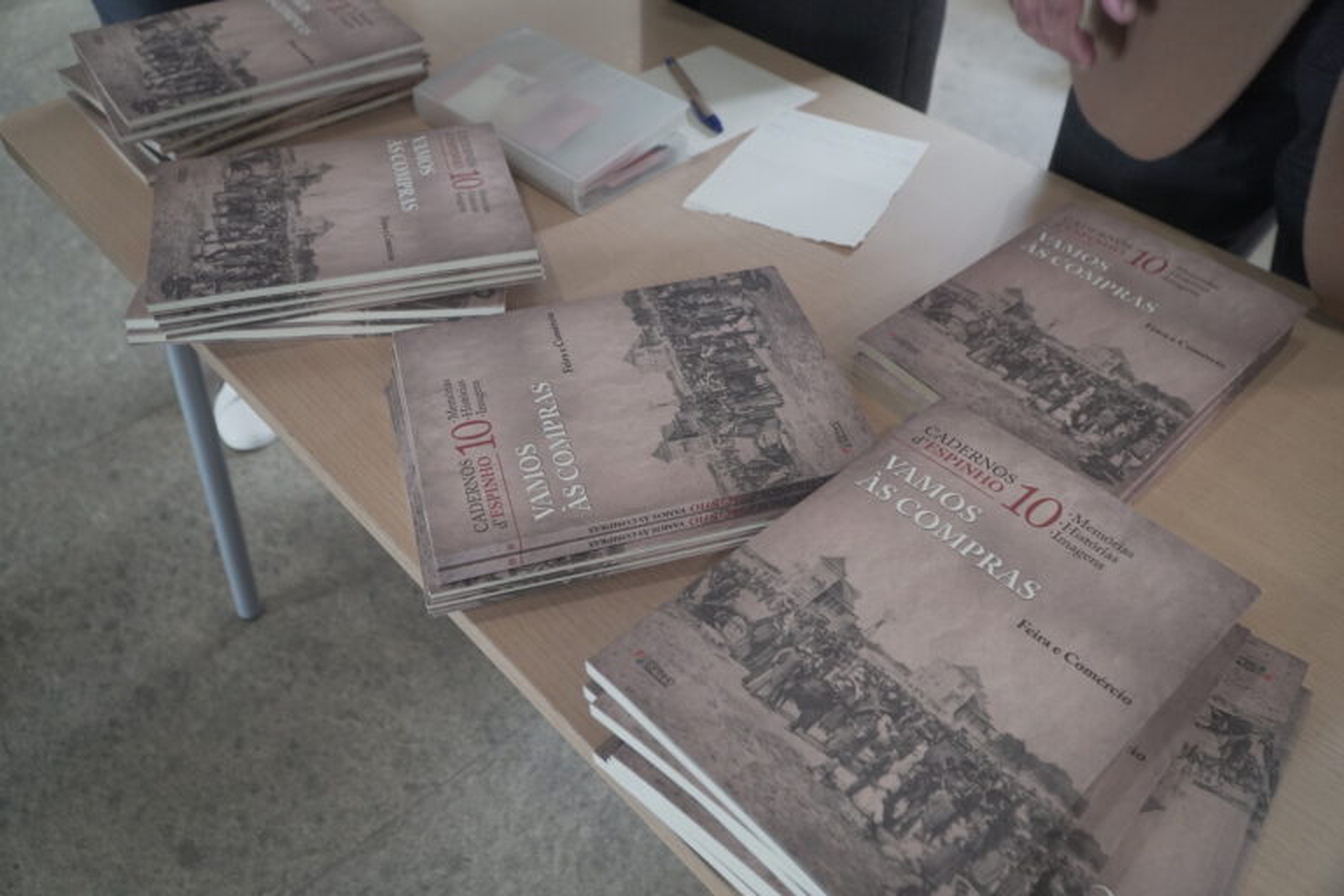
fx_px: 1008
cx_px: 672
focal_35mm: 27
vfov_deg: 47.9
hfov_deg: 67.4
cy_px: 448
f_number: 4
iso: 1250
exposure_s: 1/60
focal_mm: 18
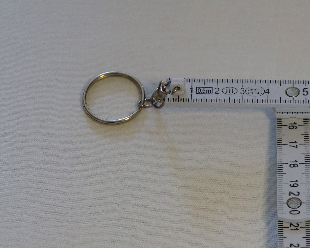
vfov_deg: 6.3
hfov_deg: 7.9
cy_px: 189
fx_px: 2239
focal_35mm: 244
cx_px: 294
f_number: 4
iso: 400
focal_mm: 44.93
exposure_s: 1/125
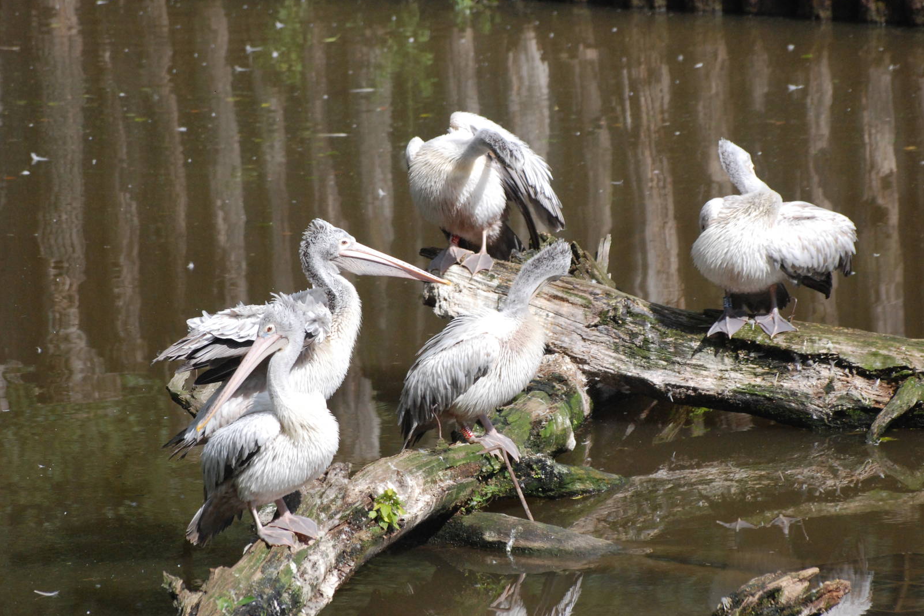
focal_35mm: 361
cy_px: 307
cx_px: 462
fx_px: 9264
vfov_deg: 3.8
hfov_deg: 5.7
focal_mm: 240
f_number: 7.1
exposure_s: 1/3200
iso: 1000
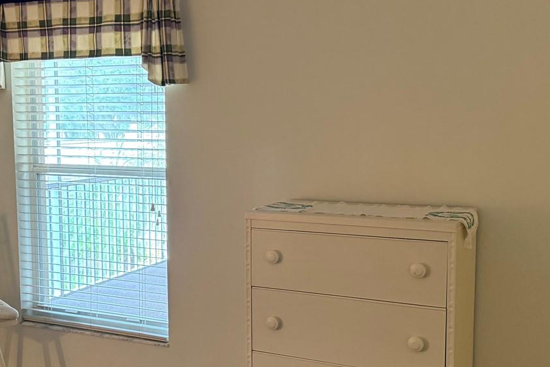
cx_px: 210
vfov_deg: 28.6
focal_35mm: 47
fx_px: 718
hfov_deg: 41.6
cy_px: 205
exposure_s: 1/60
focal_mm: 6.76
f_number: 1.78
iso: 400
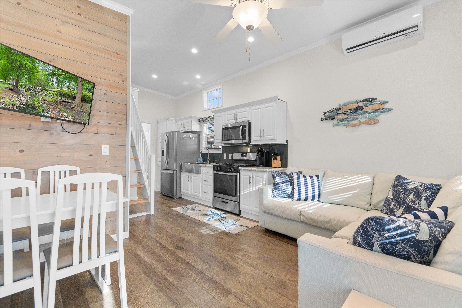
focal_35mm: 15
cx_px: 231
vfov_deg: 77.3
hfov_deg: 100.4
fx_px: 192
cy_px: 154
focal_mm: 10
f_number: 4.5
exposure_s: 1
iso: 100
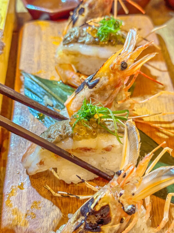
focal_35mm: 48
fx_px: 322
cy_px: 116
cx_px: 87
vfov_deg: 39.7
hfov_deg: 30.3
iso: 250
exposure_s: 1/40
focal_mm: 6.86
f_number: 1.8
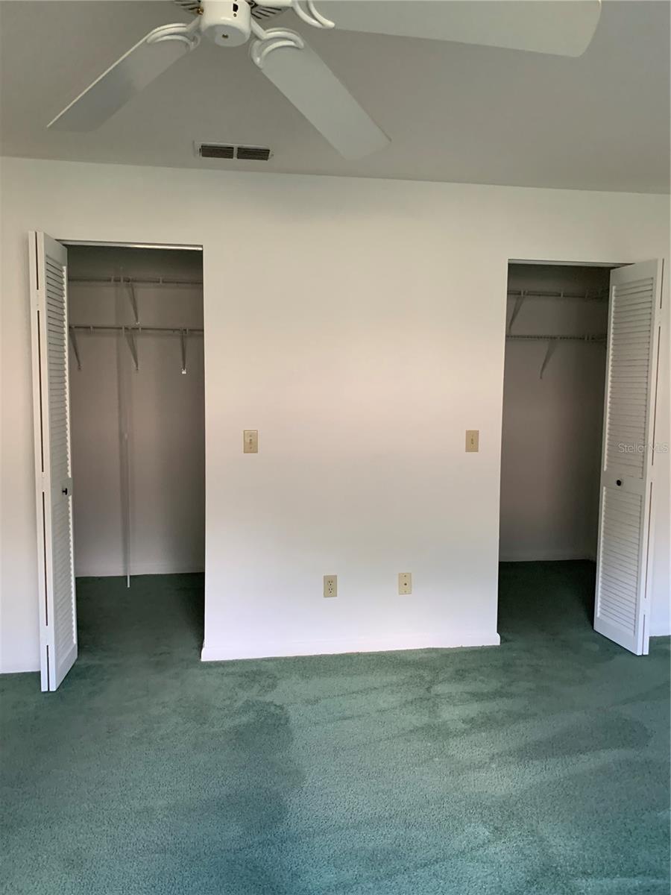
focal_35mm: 26
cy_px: 448
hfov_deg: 53.1
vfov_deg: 67.3
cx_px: 336
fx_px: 672
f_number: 1.8
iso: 250
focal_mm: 4.25
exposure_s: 1/60
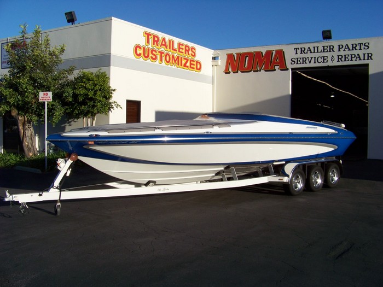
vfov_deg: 39.7
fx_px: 398
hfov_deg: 51.4
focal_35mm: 36
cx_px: 192
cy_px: 144
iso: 72
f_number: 4
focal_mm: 5.85
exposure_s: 1/800
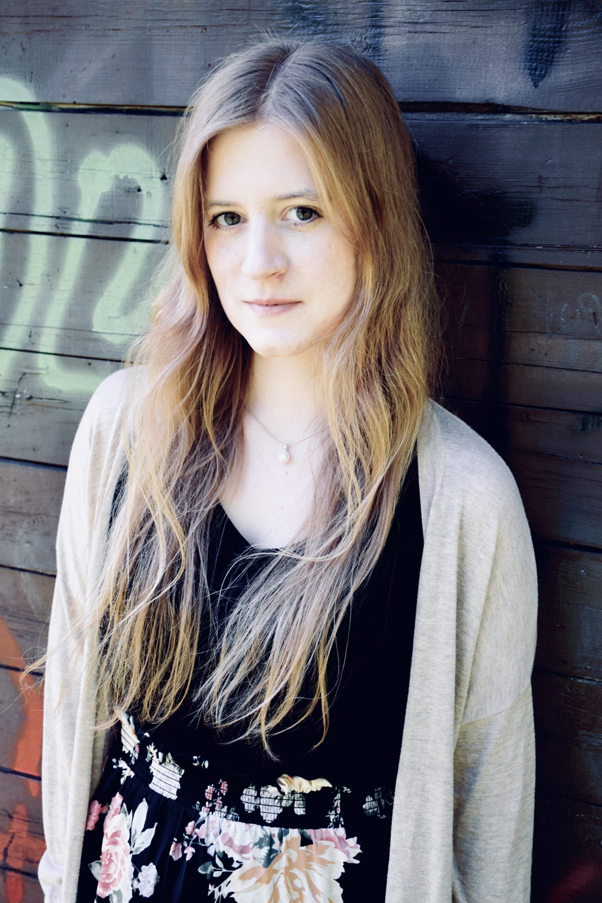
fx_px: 1129
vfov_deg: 43.6
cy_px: 452
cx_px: 301
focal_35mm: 45
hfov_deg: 29.9
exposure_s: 1/160
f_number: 4
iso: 200
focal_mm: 30
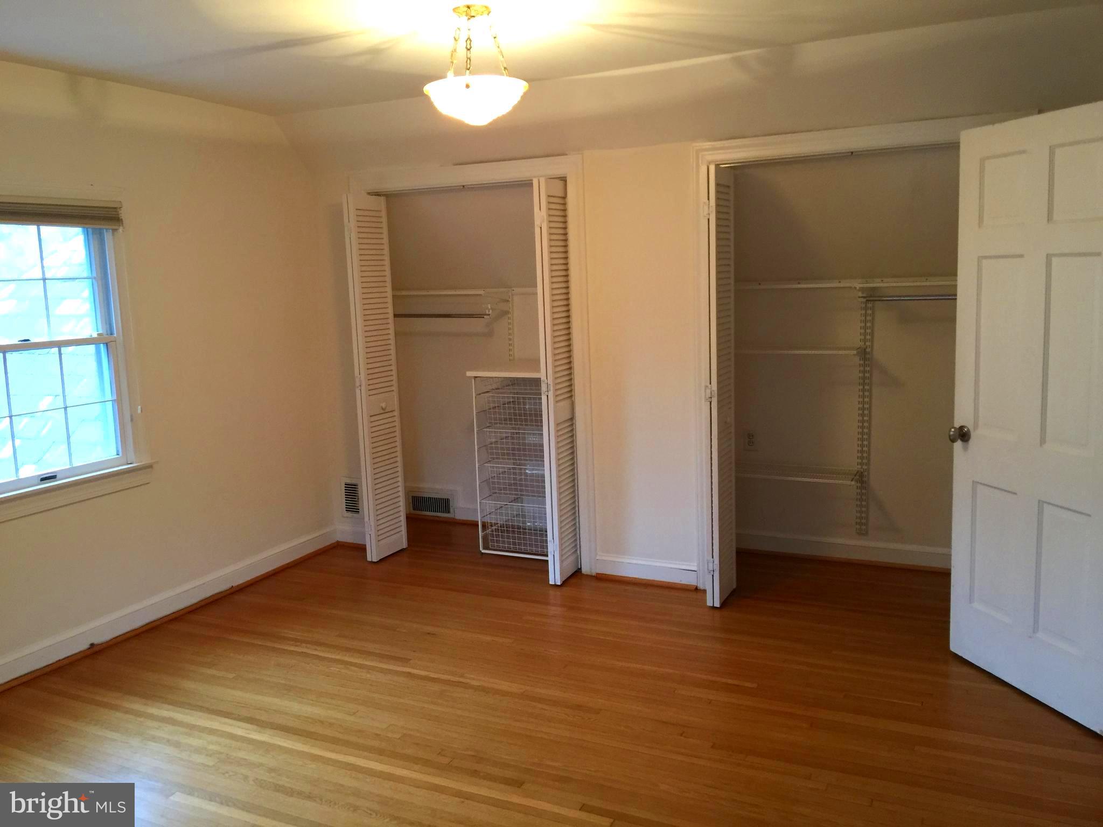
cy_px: 414
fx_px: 924
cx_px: 552
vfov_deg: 48.2
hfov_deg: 61.7
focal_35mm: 29
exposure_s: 1/15
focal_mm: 4.15
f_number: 2.2
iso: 80
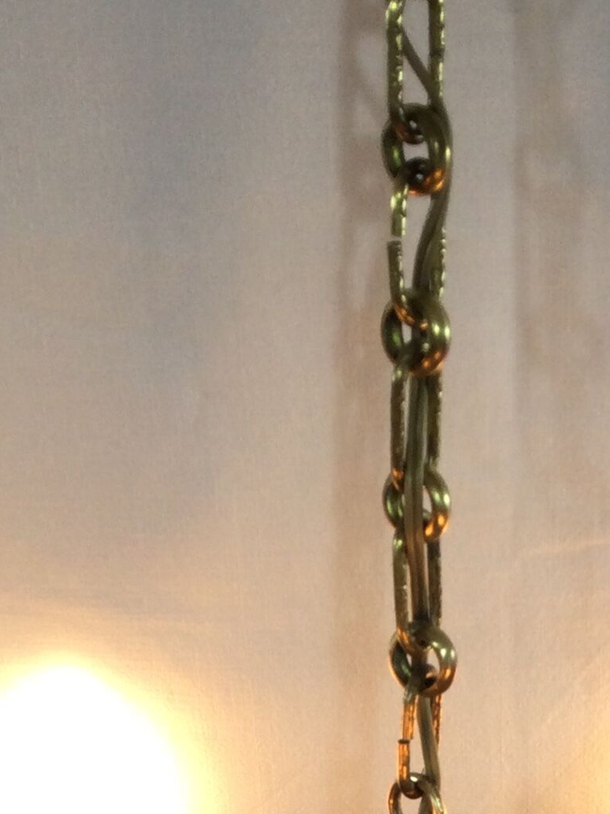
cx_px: 401
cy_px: 1123
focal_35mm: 98
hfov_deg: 15.1
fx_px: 2303
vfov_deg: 18.3
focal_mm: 3.3
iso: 32
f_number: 2.4
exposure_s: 1/100
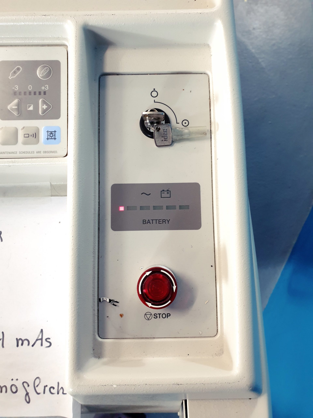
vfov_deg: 67.3
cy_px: 209
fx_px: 313
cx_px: 156
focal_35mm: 26
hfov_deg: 53.1
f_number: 2.4
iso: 320
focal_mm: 4.3
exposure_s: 1/33
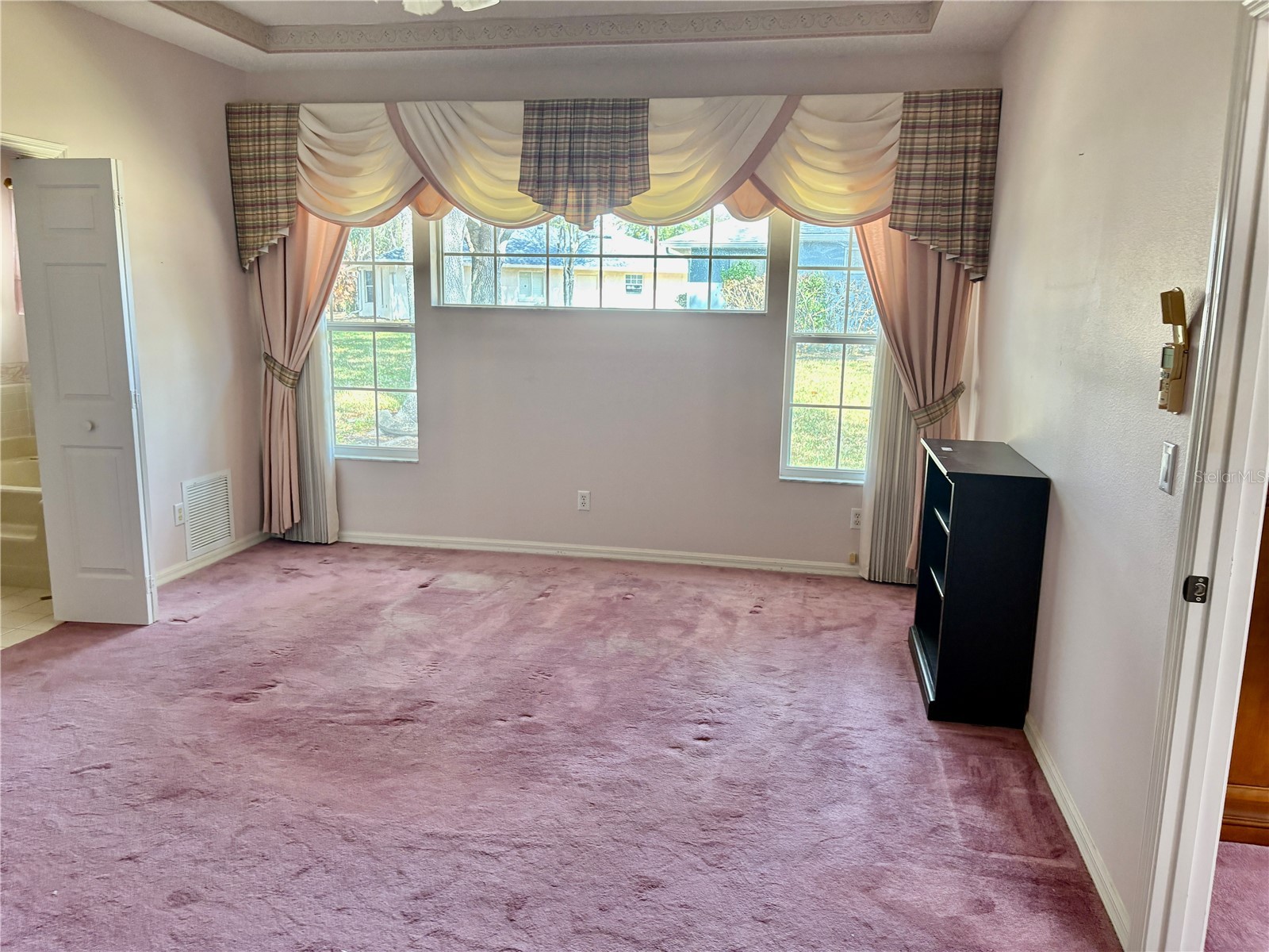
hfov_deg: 67.3
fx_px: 953
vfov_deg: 53.1
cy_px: 476
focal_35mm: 26
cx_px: 634
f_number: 1.6
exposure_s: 1/97
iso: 125
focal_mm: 5.96
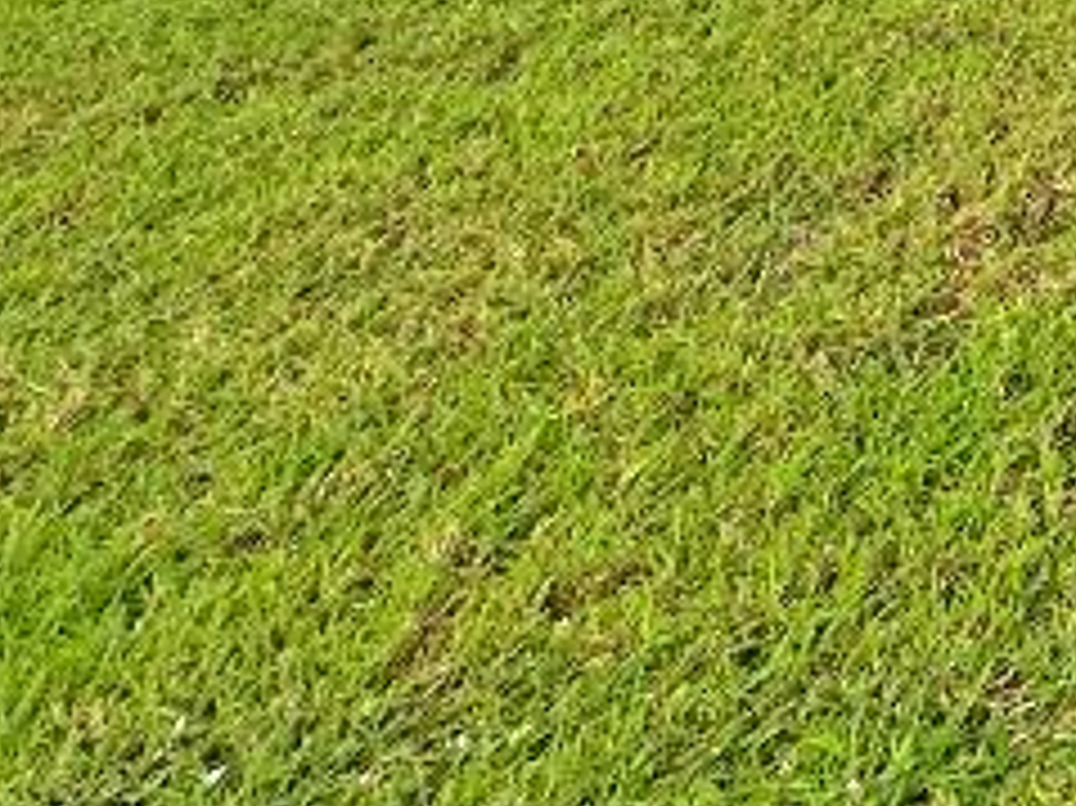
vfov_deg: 17.8
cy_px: -761
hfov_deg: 18.3
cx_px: 2233
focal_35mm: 60
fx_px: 1864
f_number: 2.2
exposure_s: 1/1715
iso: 40
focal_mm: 2.22
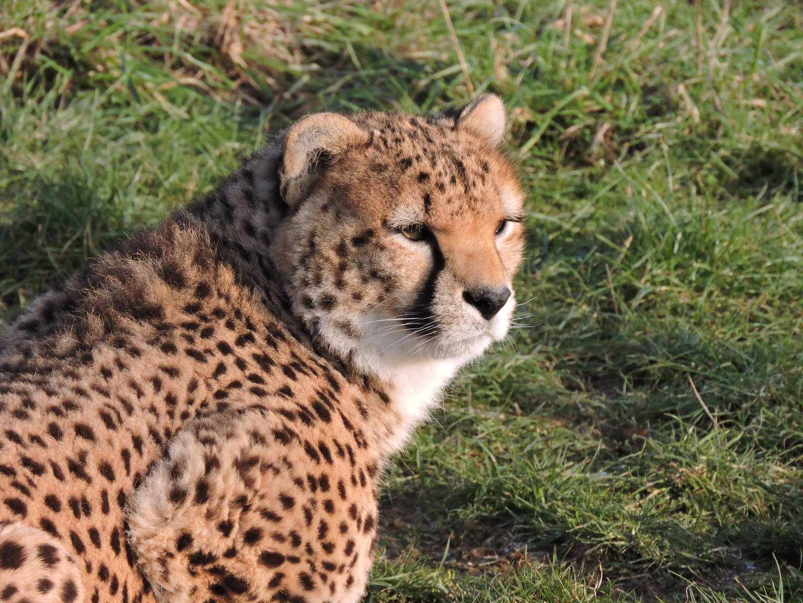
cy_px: 302
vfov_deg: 2.7
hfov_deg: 3.6
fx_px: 12759
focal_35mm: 550
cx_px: 402
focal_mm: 98.5
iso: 280
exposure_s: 1/250
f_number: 5.6
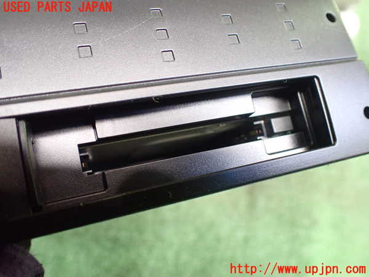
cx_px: 184
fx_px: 320
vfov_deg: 46.8
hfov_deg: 60.0
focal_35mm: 30
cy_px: 138
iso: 800
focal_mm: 5.4
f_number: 2.3
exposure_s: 1/40
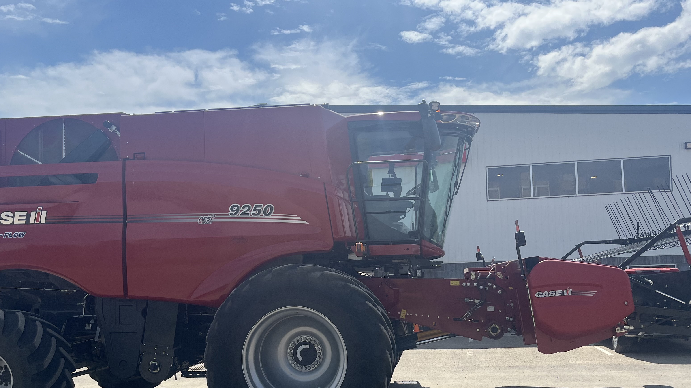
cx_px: 343
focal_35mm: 37
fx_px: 678
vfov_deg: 31.8
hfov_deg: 54.0
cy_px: 254
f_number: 1.6
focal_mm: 5.1
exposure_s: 1/5319
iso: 50
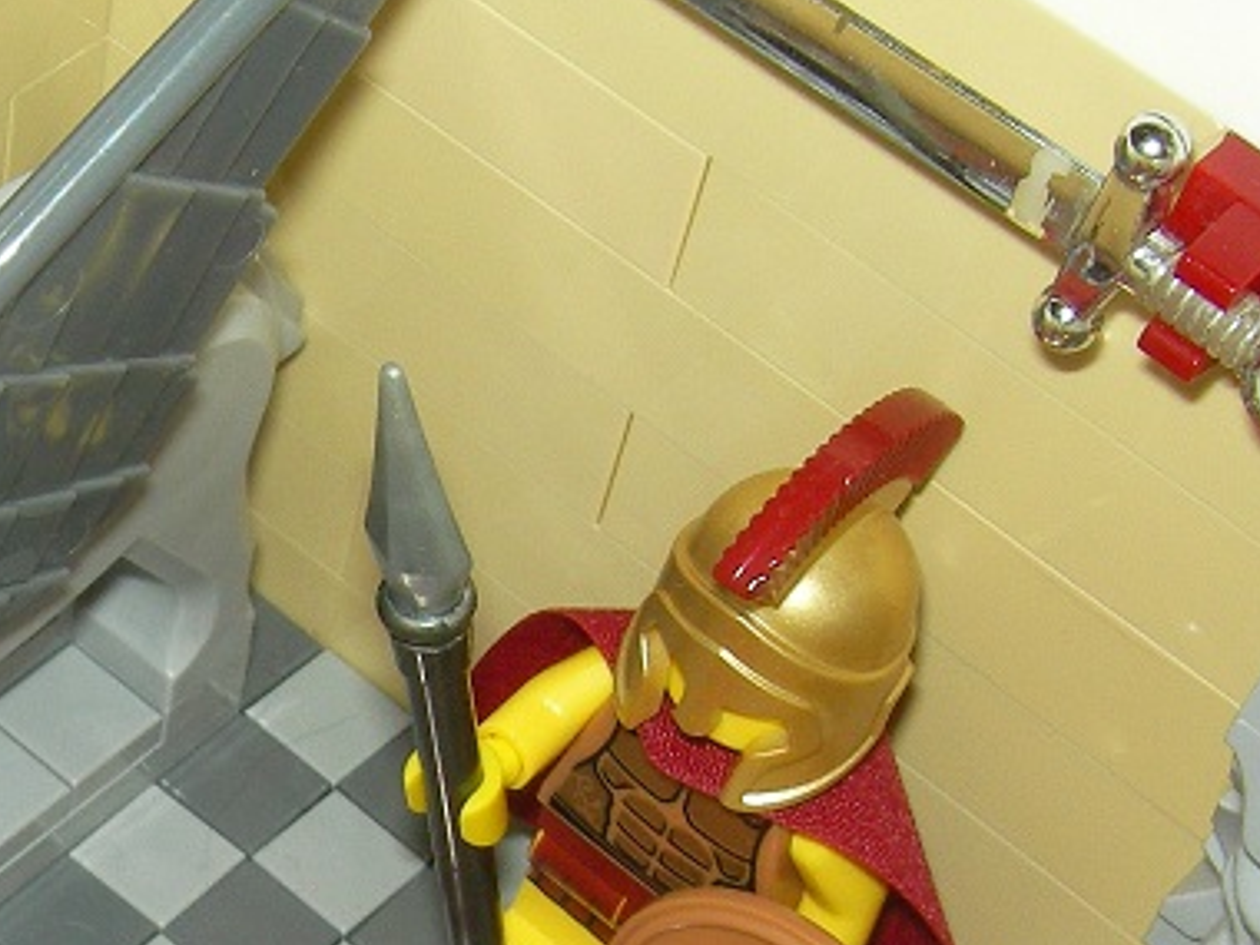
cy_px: 1015
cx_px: -66
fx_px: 3349
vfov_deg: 15.7
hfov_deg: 20.5
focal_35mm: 92
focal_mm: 6.3
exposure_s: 1/30
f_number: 6.6
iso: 100
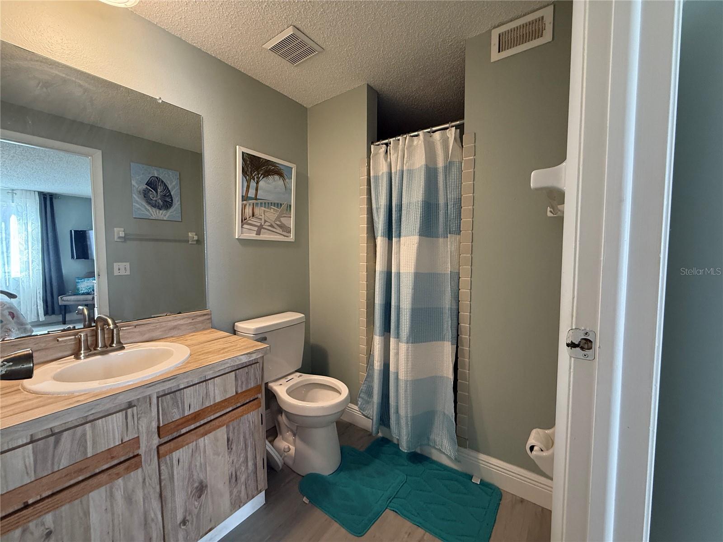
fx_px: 292
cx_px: 362
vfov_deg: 85.7
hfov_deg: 102.1
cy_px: 271
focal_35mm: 14
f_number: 2.2
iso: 320
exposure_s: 1/60
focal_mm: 2.22
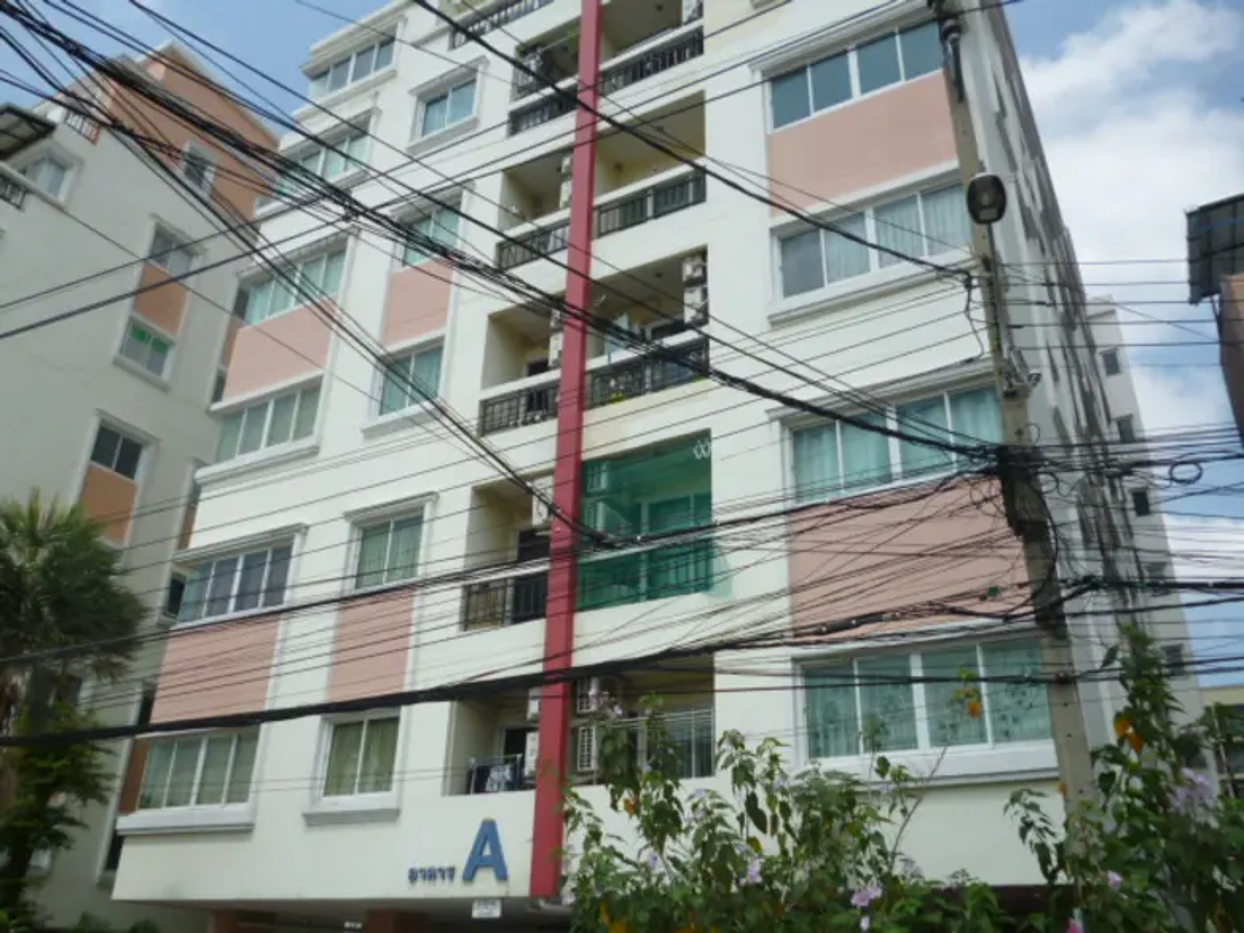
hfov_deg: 63.4
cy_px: 466
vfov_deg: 49.7
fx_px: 1006
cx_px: 622
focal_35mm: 28
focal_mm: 5
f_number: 9
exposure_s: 1/160
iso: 100
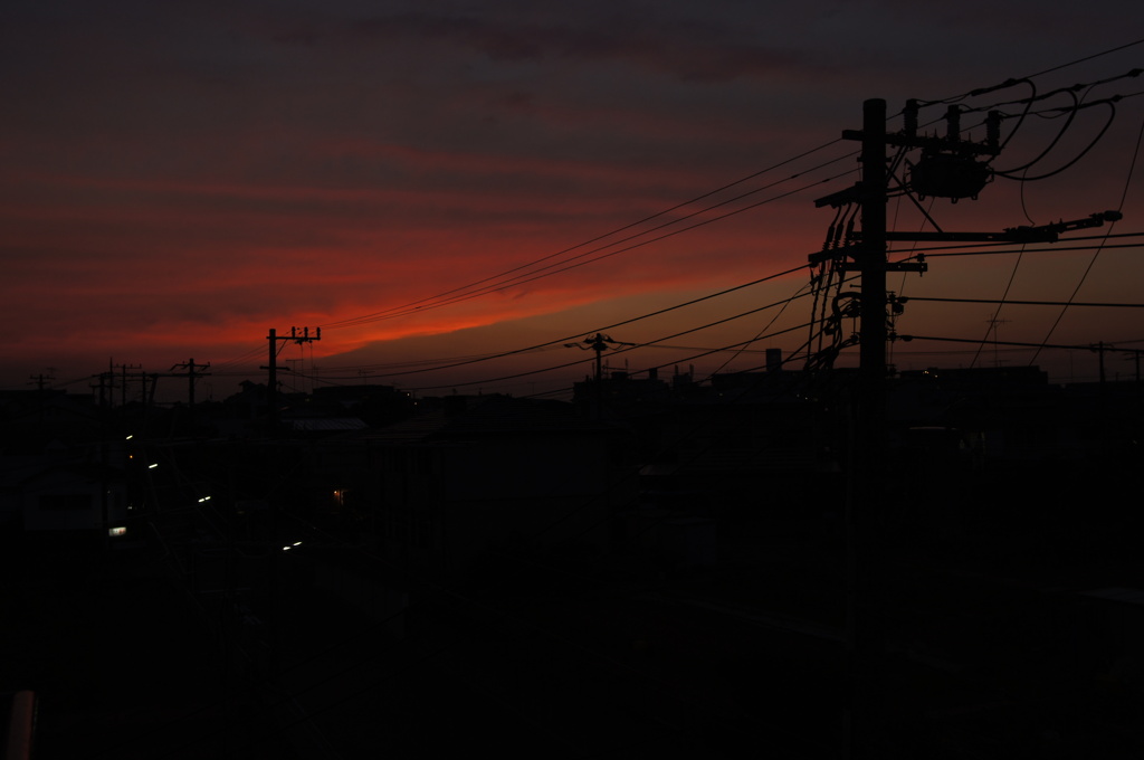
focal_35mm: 36
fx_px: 1143
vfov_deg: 36.8
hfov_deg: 53.2
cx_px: 572
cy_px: 380
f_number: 5
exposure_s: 1/40
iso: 100
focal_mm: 24
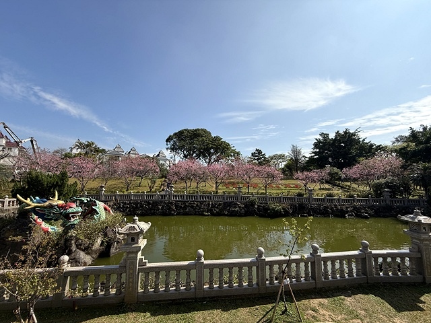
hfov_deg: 102.1
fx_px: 174
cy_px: 162
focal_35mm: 14
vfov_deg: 85.7
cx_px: 216
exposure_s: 1/2506
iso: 50
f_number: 2.2
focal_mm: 2.22
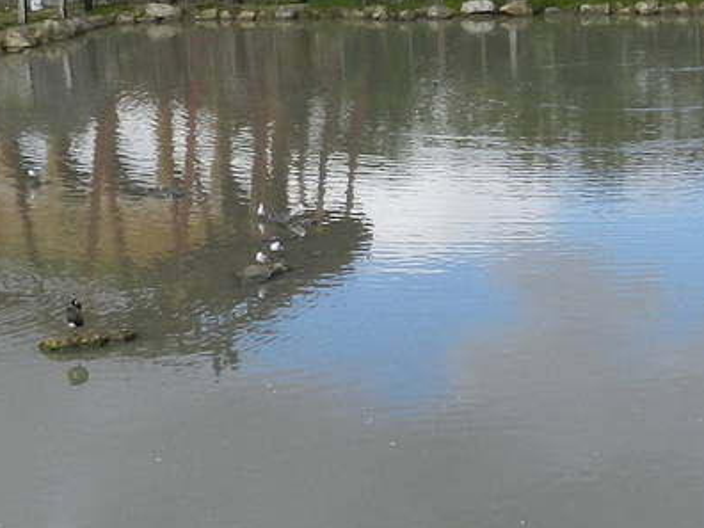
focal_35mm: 93
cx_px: 389
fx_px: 1891
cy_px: 222
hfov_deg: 21.1
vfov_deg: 15.9
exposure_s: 1/1000
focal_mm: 4
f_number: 3.4
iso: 160
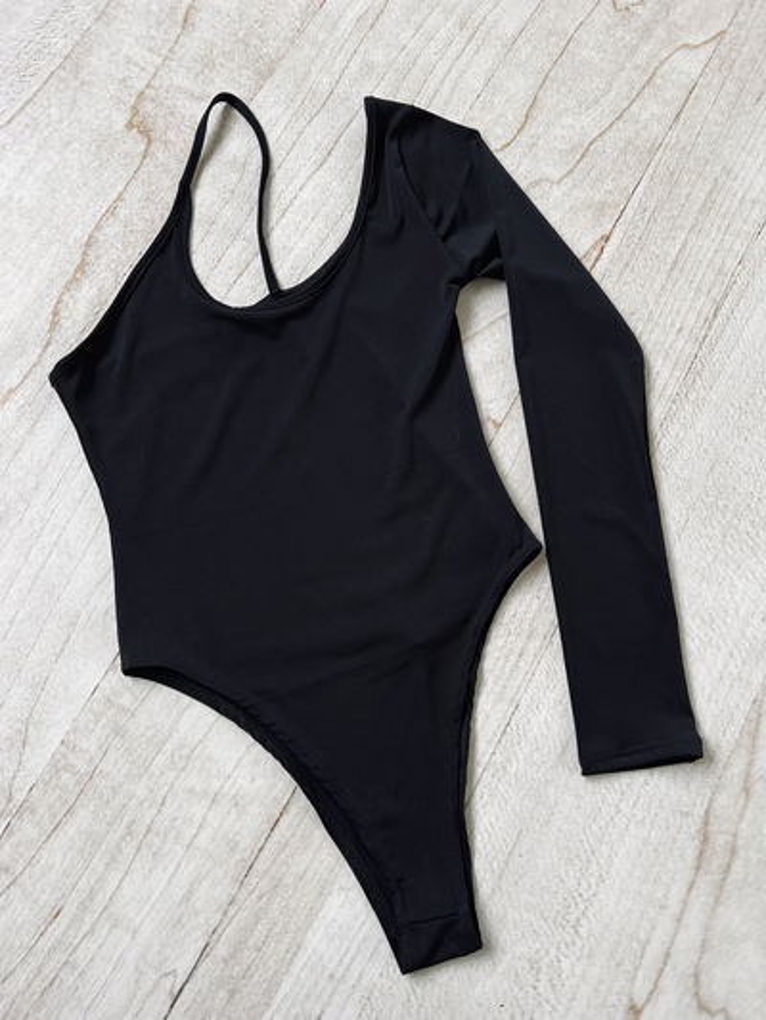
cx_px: 383
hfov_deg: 53.1
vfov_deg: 67.3
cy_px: 510
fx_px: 767
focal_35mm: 26
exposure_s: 1/121
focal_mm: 5.7
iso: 100
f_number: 1.5
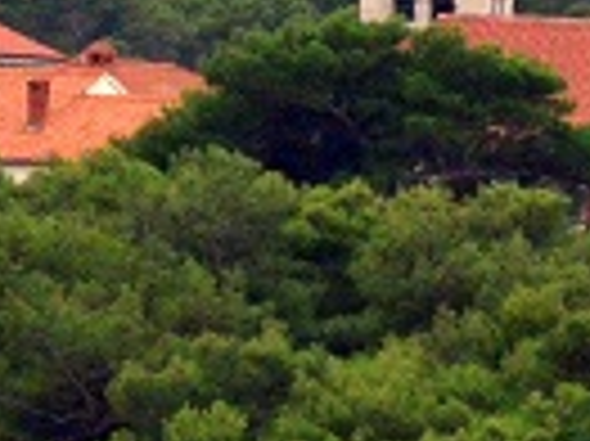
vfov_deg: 0.5
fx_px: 52533
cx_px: 297
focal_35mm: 3085
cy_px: -45
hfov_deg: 0.6
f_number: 5.6
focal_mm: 280
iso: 2000
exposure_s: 1/2500
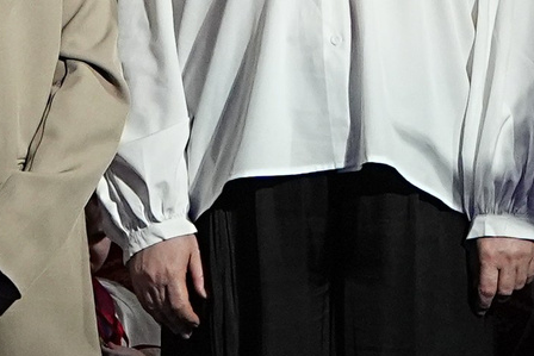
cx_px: 125
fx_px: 13977
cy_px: -32
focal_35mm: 942
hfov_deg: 2.2
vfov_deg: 1.5
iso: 2500
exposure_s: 1/400
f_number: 3.2
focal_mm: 110
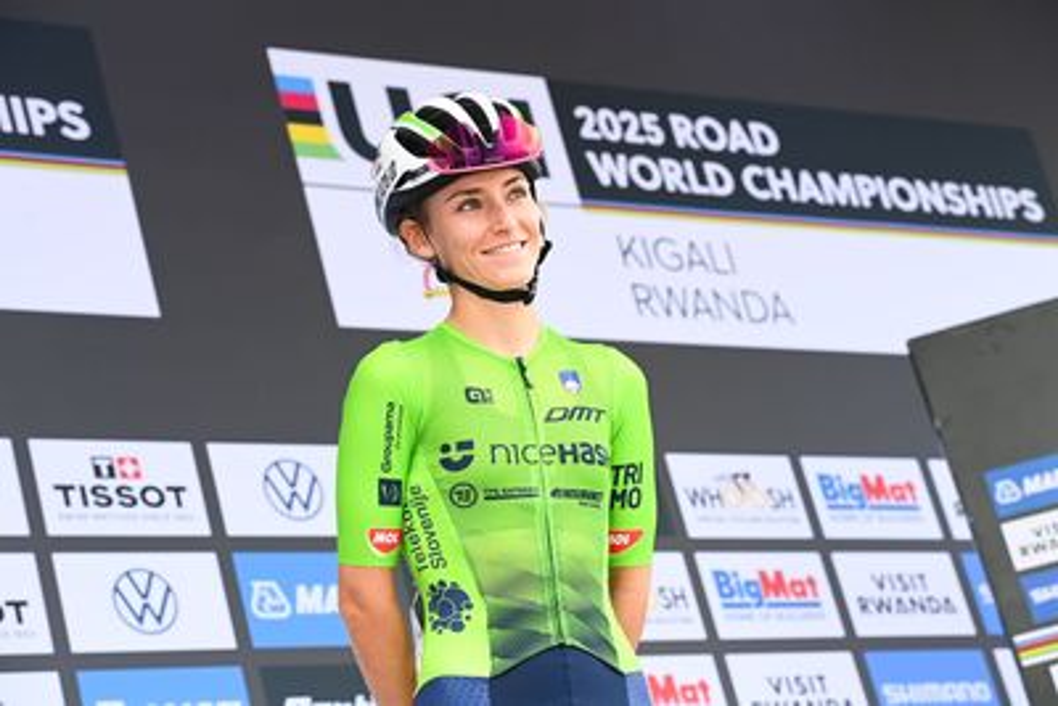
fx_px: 3293
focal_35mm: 112
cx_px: 529
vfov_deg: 12.2
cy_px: 353
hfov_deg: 18.3
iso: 800
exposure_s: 1/640
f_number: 8
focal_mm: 112
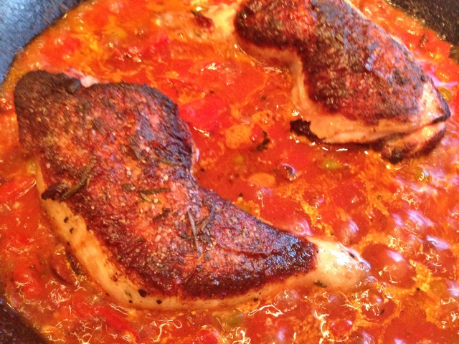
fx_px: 438
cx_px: 230
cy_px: 172
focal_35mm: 33
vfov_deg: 42.9
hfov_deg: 55.4
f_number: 2.4
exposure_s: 1/15
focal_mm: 4.12
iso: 400
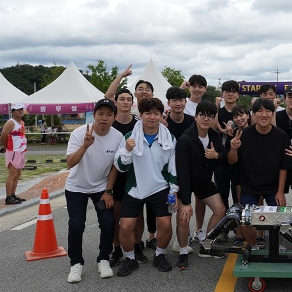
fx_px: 496
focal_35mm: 52
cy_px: 114
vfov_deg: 32.7
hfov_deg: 31.2
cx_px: 267
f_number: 5.6
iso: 100
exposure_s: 1/400
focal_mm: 28
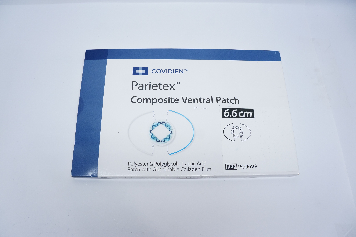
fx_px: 267
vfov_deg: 47.8
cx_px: 178
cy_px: 118
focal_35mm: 27
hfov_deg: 67.4
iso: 800
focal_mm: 18
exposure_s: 1/80
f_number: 6.3
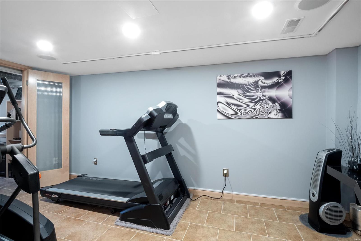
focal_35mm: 18
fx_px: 180
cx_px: 180
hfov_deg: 90.0
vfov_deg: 67.4
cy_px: 120
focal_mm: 9
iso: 400
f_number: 8
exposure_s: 1.3
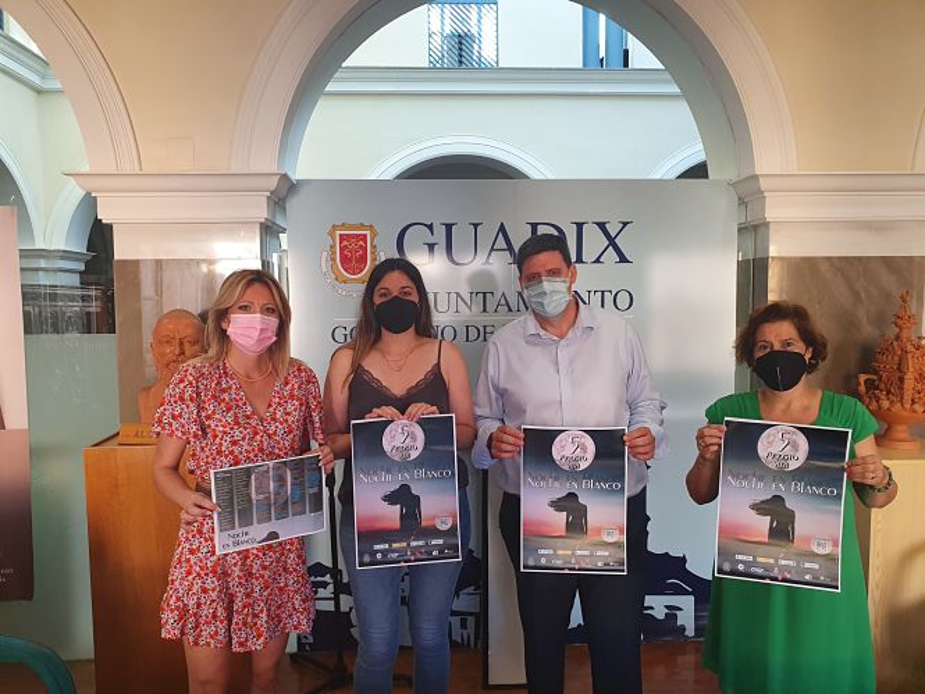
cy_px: 347
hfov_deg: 67.3
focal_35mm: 26
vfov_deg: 53.1
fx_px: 695
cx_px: 462
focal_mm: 4.32
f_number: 2.4
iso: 250
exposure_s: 1/100
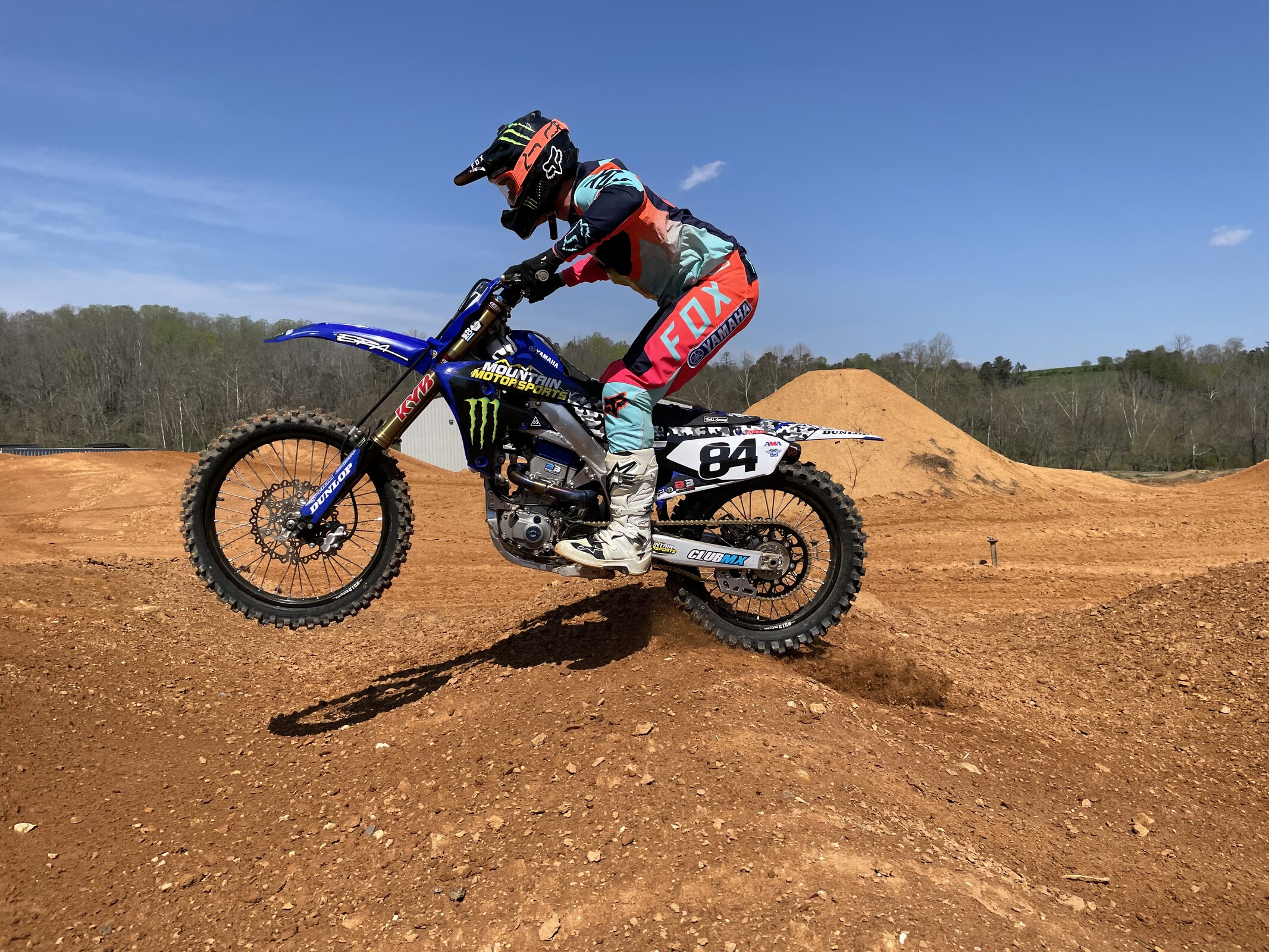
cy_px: 476
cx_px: 634
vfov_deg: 53.1
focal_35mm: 26
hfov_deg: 67.3
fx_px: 953
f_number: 1.6
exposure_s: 1/4000
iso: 32
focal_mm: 4.2
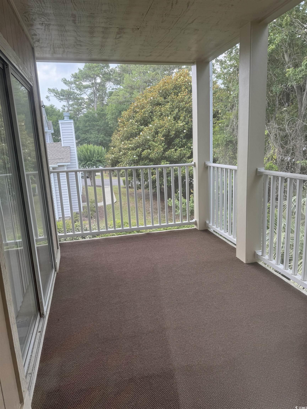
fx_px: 284
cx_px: 154
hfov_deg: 56.8
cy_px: 204
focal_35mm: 24
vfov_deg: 71.6
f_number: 1.78
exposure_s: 1/213
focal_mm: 6.76
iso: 64
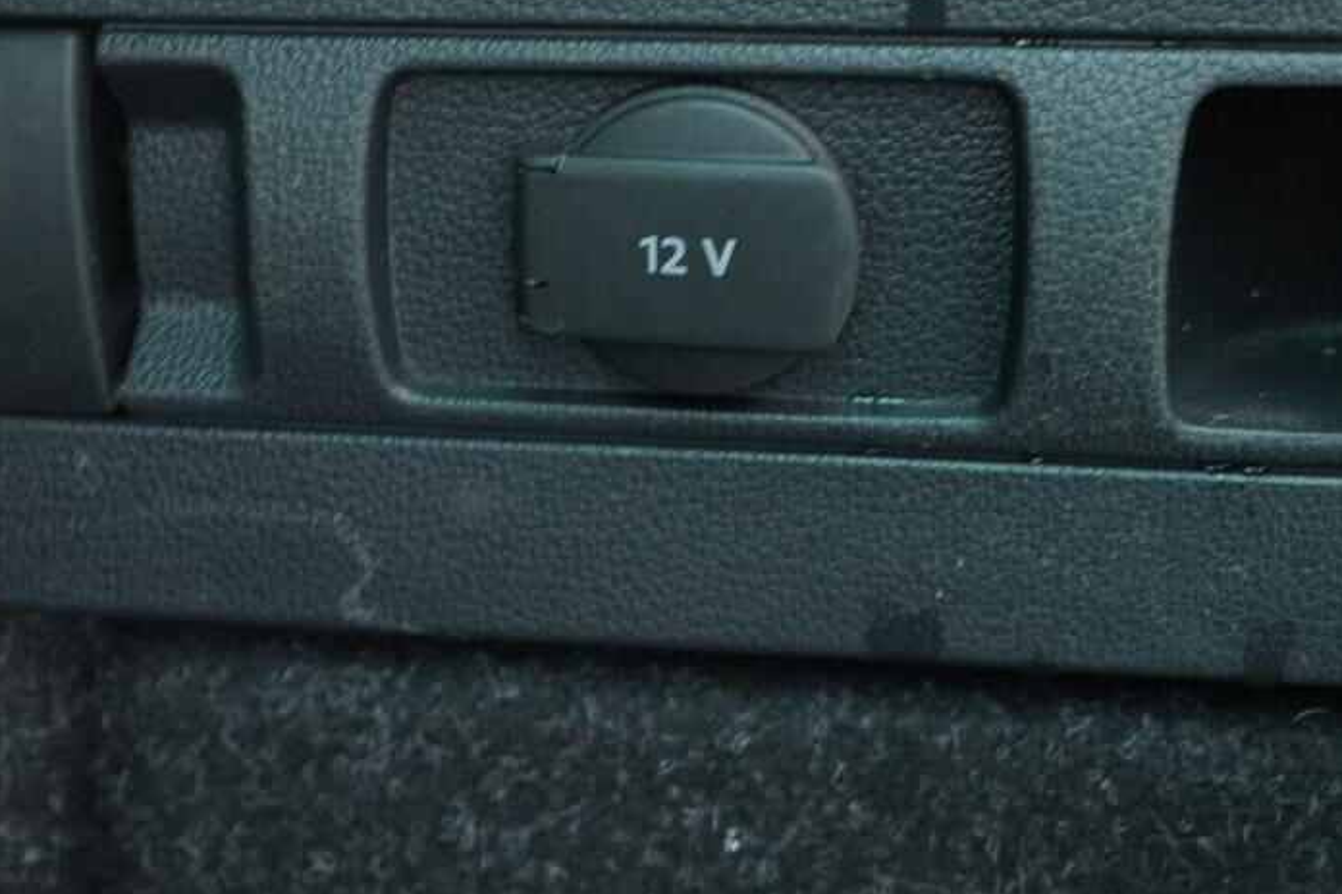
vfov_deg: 25.3
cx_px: 627
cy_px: 261
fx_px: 1976
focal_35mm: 53
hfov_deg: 37.5
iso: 1250
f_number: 2.8
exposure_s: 1/40
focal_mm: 24
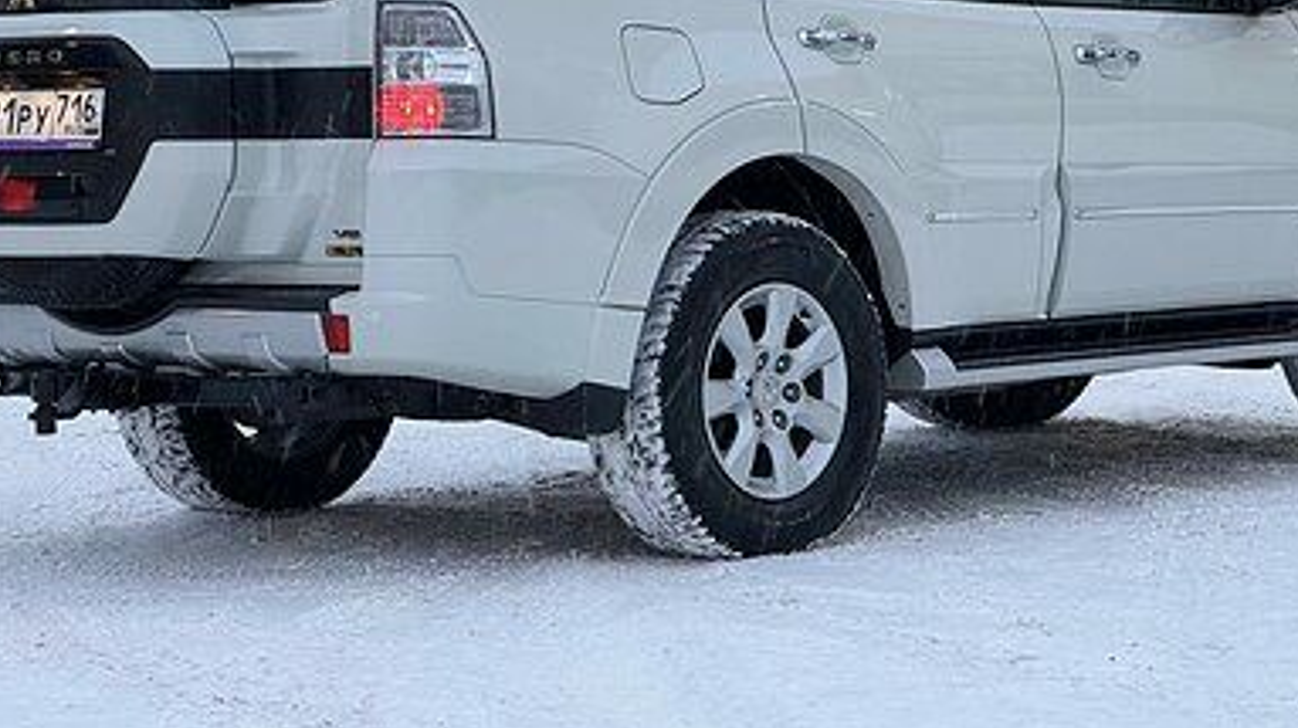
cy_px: 85
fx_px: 4128
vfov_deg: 10.0
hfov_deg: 17.9
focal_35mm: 120
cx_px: 729
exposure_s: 1/50
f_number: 2.8
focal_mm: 9
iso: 200
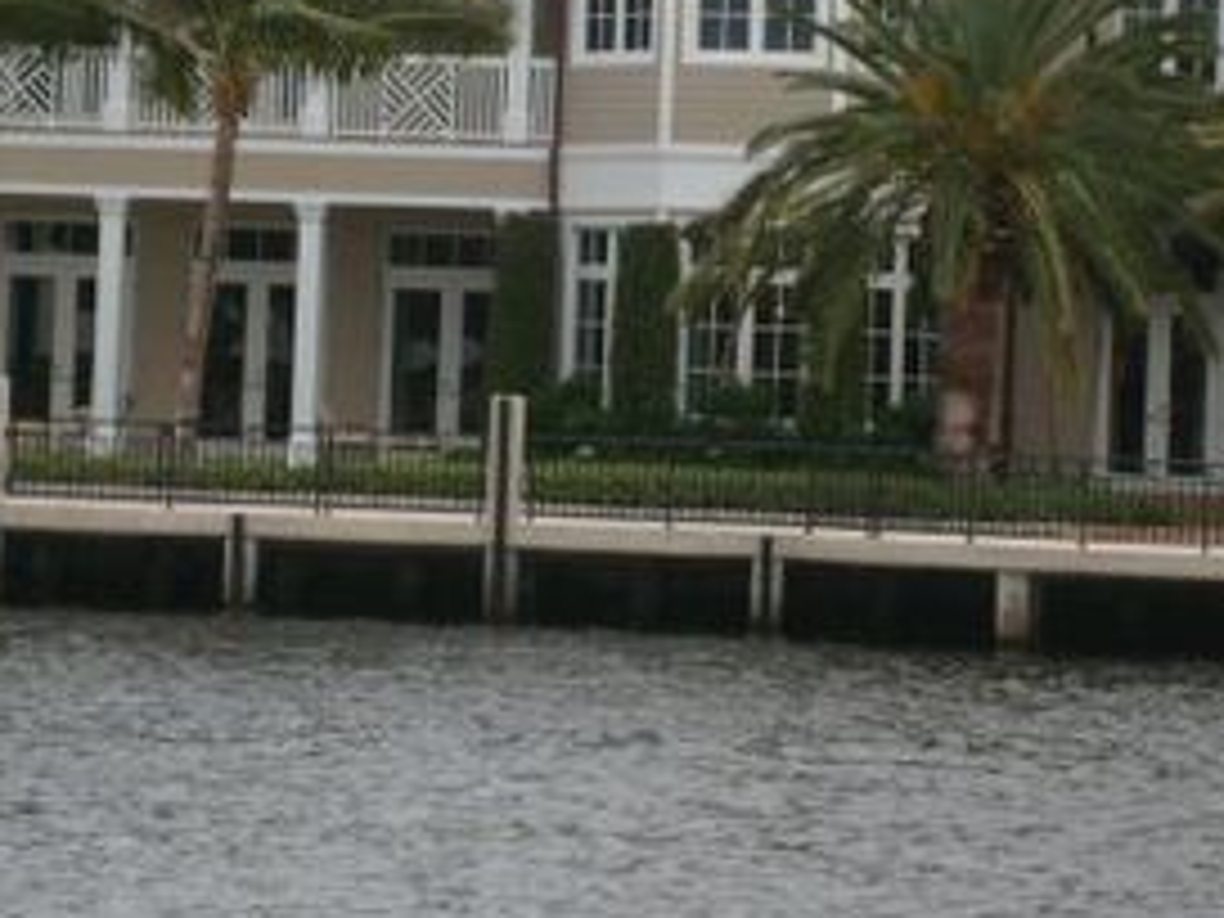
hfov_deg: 9.5
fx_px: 7355
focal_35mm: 208
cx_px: 583
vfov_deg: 7.1
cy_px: 184
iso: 100
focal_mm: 17.4
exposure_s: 1/125
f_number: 4.9
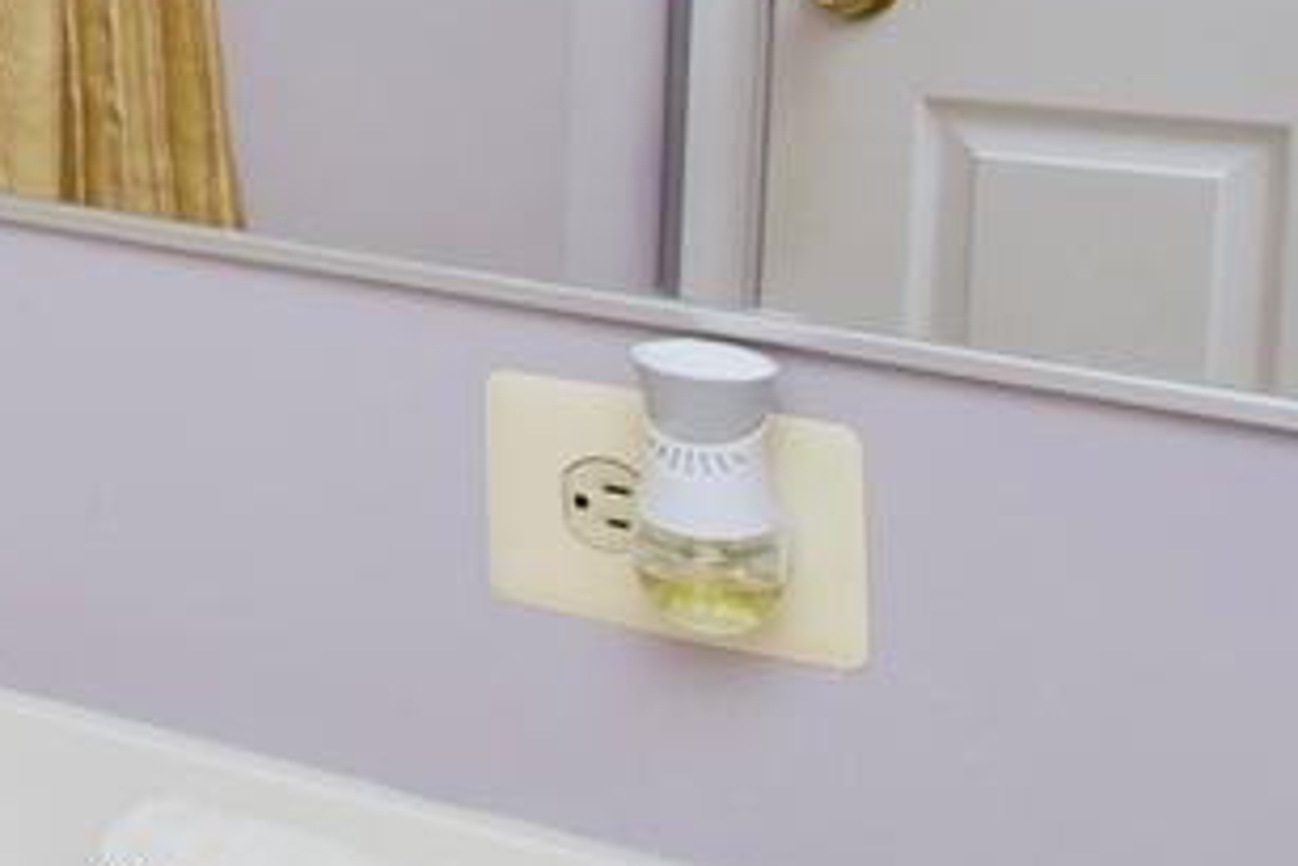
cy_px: -758
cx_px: -1674
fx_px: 3607
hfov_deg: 14.6
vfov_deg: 12.4
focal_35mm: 100
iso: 320
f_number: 7.1
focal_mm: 10
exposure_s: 1/125
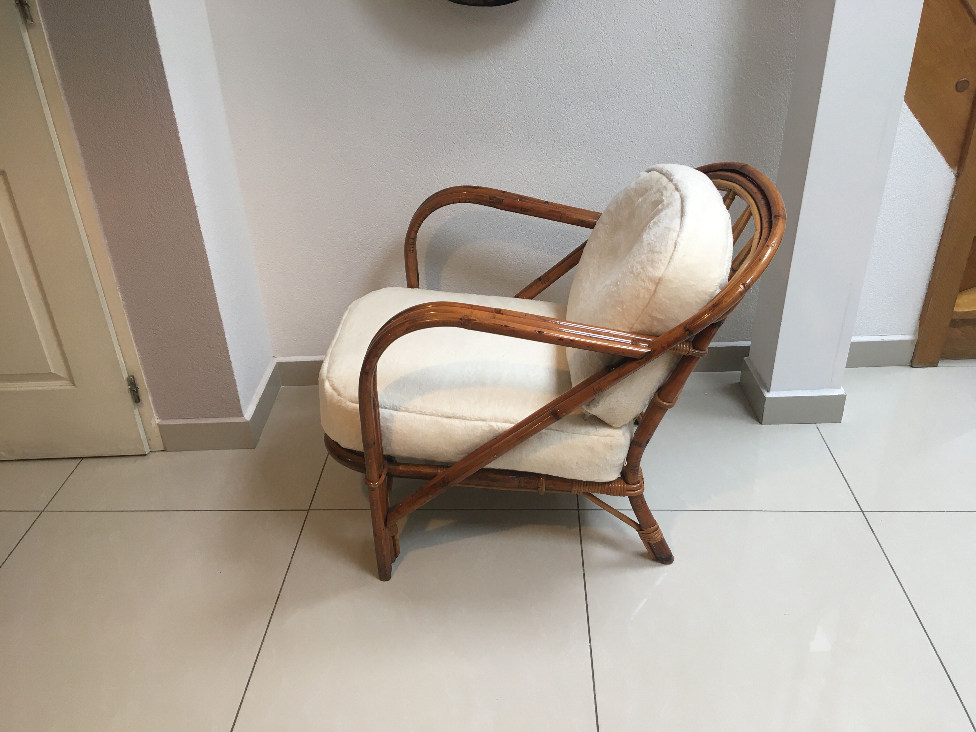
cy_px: 366
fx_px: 818
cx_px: 488
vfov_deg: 48.2
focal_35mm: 29
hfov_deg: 61.7
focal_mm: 4.15
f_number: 2.2
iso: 64
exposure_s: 1/33
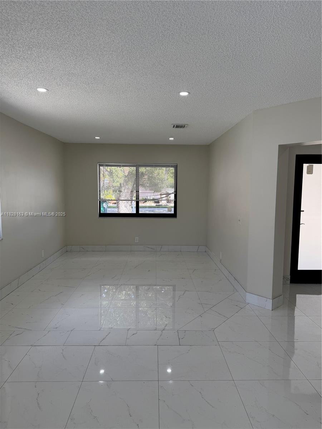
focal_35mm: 24
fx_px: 298
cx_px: 161
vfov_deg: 71.6
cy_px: 214
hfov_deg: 56.8
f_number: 1.78
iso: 100
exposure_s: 1/461
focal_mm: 6.76
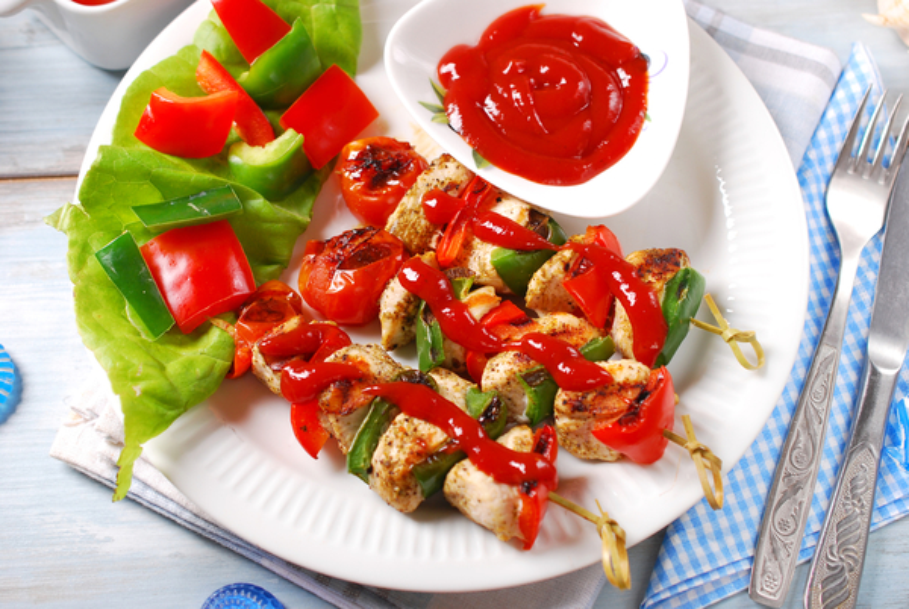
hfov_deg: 33.4
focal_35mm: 60
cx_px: 454
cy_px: 304
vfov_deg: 22.7
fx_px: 1517
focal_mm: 40
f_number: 4.5
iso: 125
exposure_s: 1/125
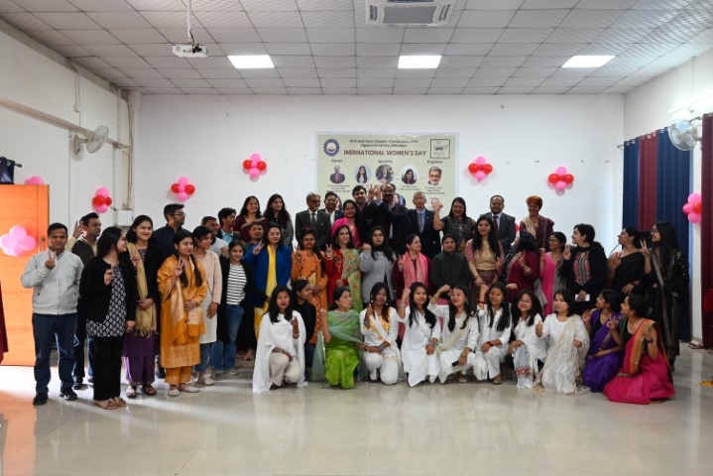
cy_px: 238
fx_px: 624
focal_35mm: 32
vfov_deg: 41.7
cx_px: 356
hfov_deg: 59.5
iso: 2000
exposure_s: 1/125
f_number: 4
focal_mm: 31.5
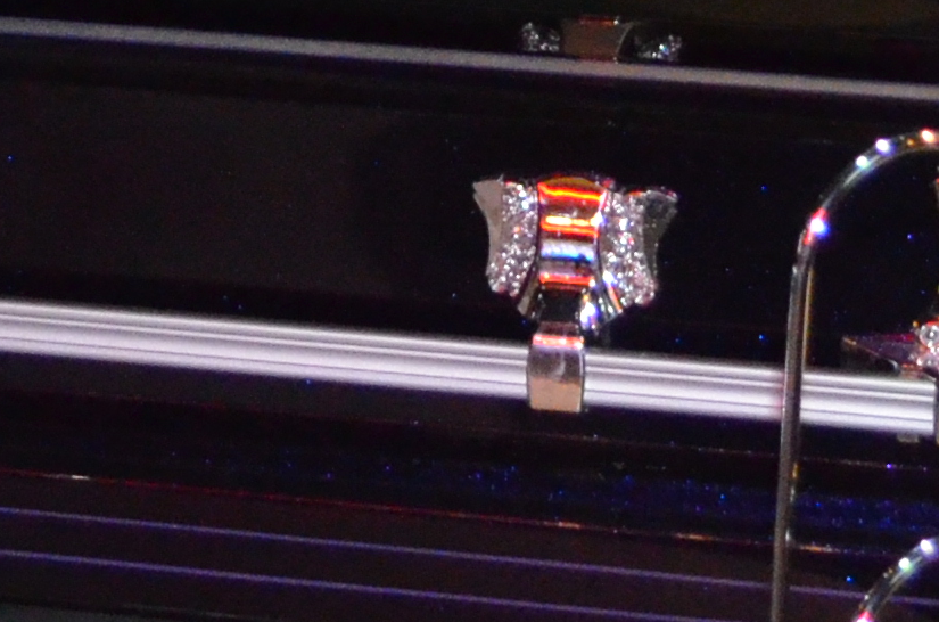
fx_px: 6532
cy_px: -641
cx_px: -197
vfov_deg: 5.3
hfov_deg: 8.1
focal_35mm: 251
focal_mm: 28
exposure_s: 1/60
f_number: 4.5
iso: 3200
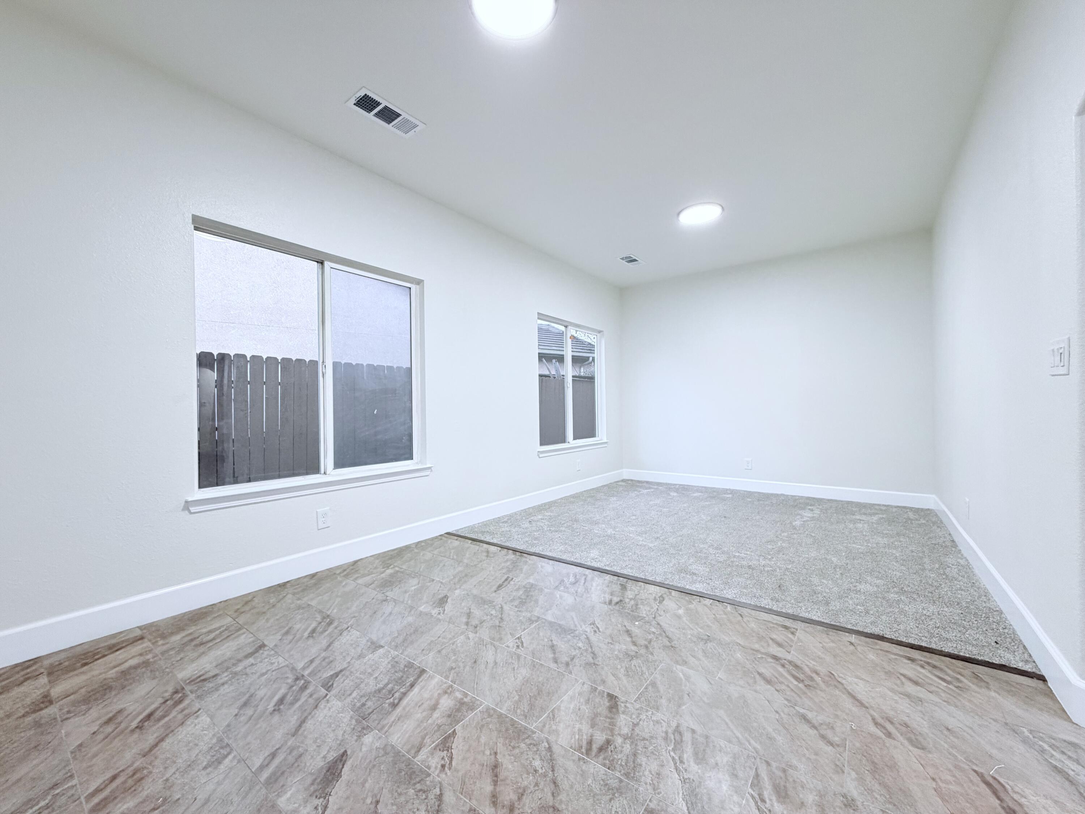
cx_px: 542
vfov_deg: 85.7
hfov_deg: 102.1
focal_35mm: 14
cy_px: 407
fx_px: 439
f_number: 2.2
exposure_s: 1/60
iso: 250
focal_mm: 2.22
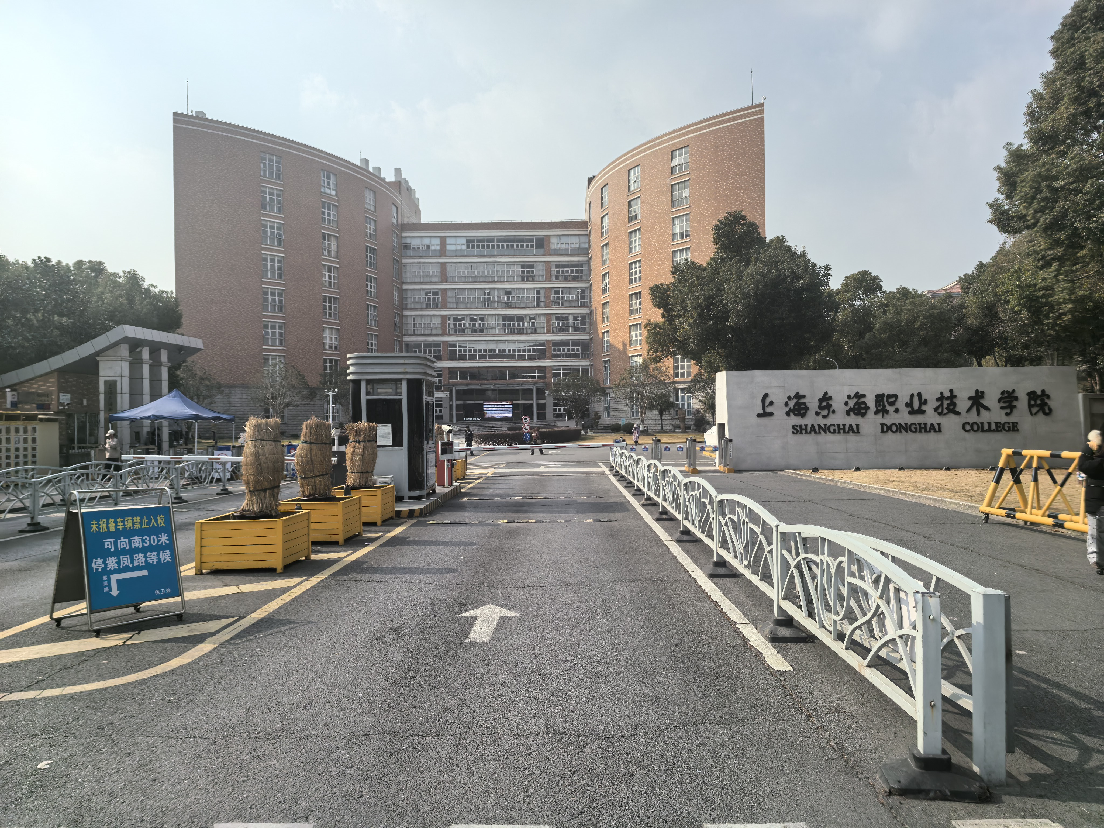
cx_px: 552
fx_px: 765
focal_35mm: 24
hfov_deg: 71.6
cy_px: 414
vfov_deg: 56.8
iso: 50
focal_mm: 5.75
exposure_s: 1/9434
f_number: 1.4
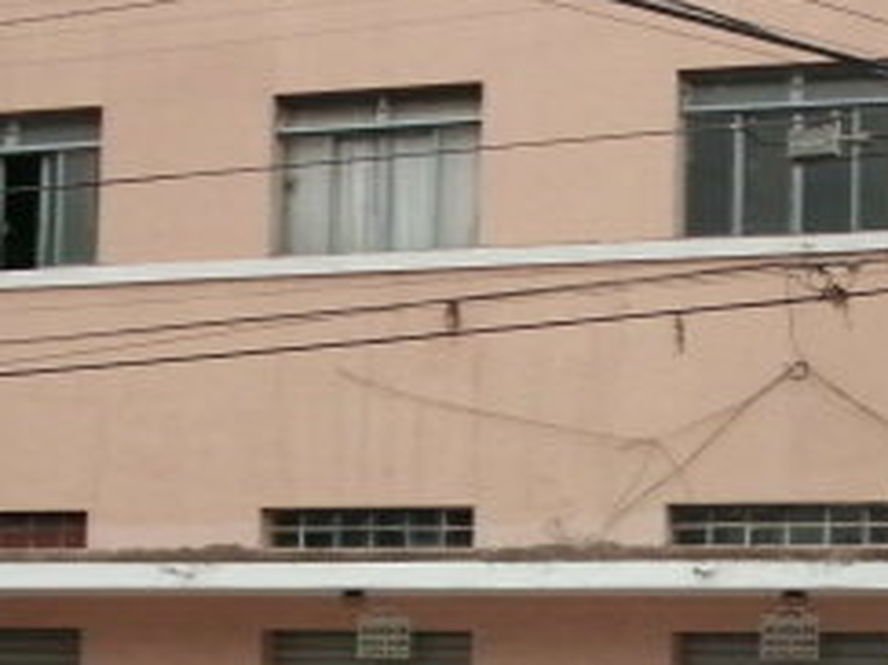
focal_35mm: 95
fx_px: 2436
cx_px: 994
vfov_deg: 15.3
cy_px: 625
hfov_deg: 19.7
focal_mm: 6.3
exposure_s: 1/250
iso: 200
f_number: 2.9
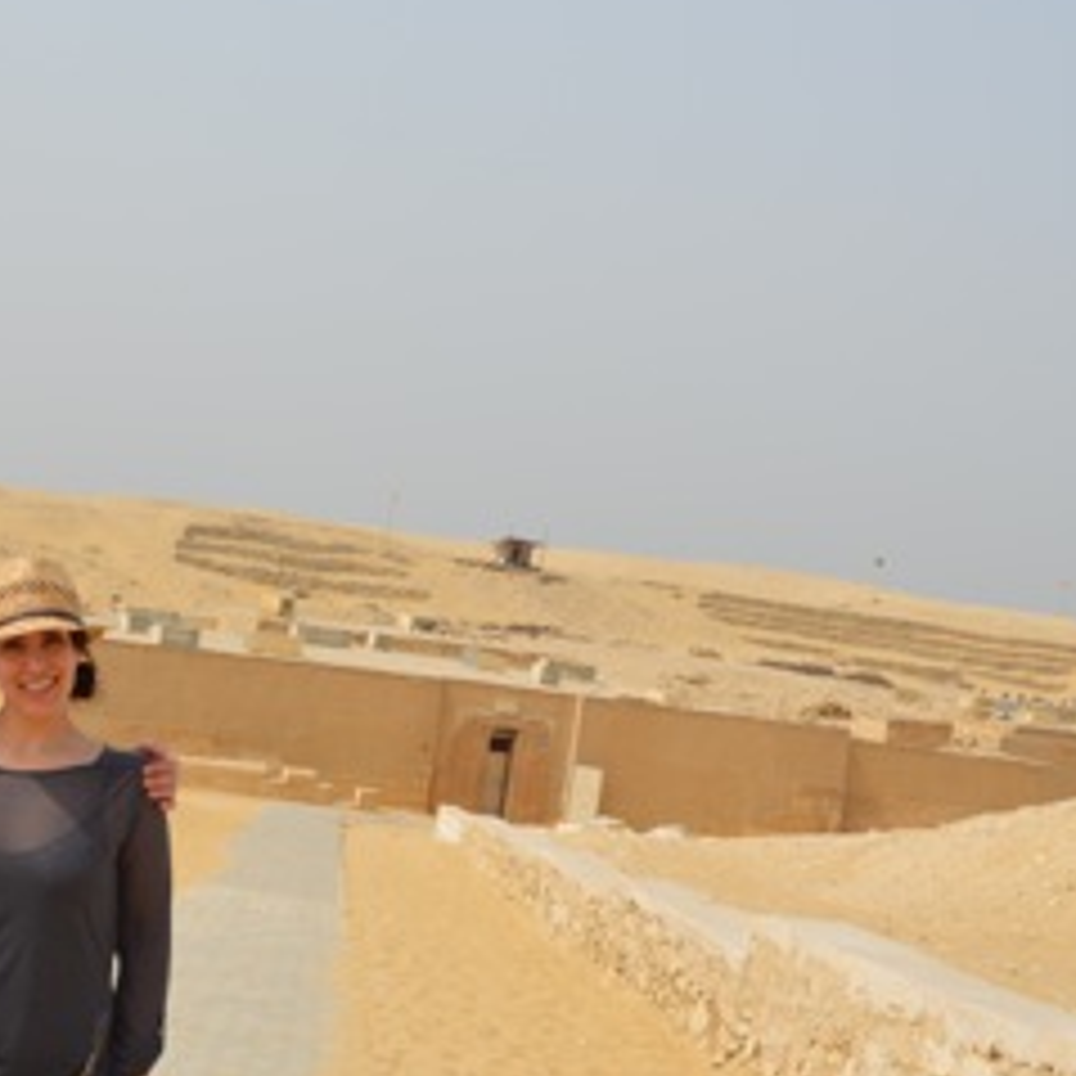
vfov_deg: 28.1
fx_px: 2145
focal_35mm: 61
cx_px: 387
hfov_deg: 28.0
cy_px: 592
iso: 100
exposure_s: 1/320
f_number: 9
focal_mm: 26
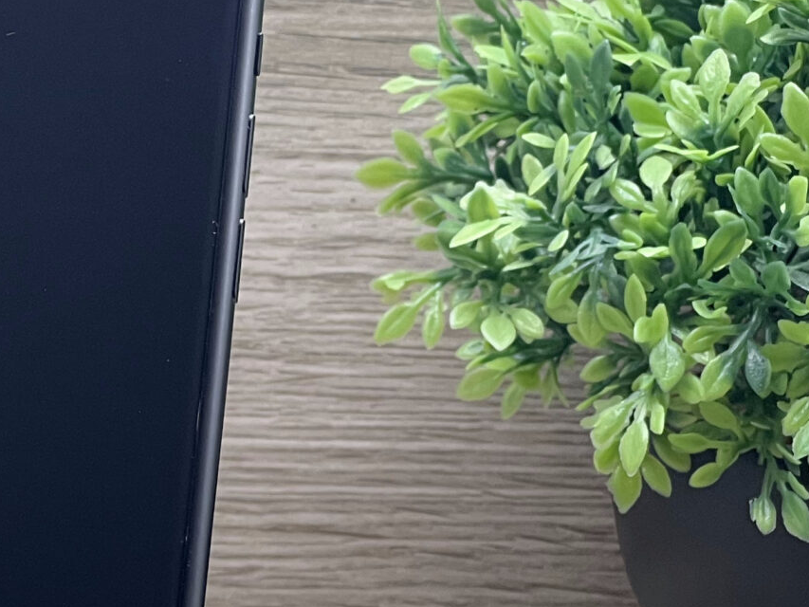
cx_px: -203
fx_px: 5399
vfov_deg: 6.4
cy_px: 383
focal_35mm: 231
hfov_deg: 8.5
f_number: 2.8
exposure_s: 1/100
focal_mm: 9
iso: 100
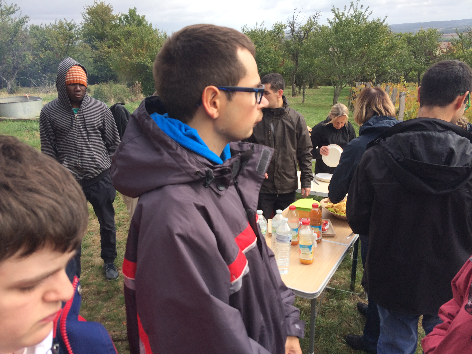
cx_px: 236
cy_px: 177
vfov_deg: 48.2
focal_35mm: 29
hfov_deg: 61.7
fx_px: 395
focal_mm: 4.15
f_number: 2.2
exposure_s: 1/789
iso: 32
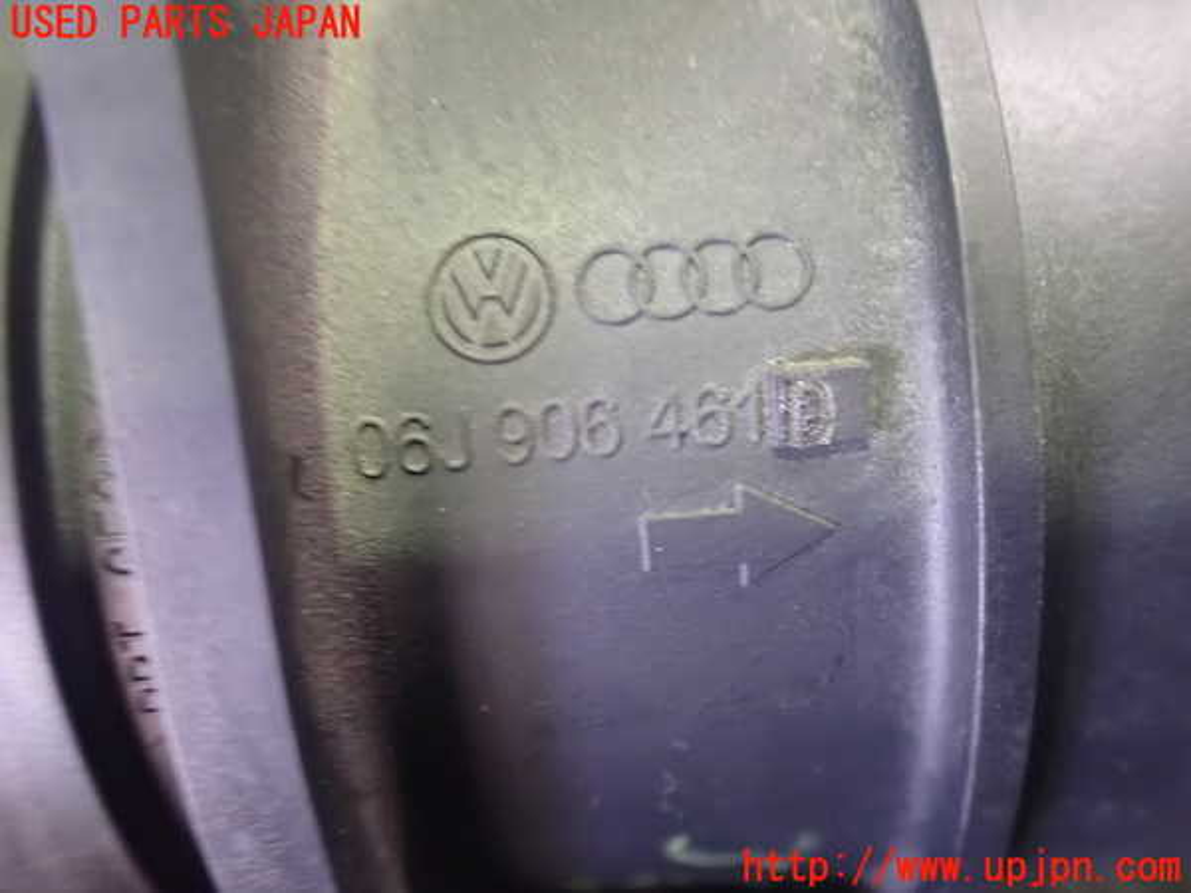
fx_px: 1032
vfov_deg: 46.8
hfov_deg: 60.0
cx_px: 596
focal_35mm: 30
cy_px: 446
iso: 1600
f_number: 2.3
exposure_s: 1/25
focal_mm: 5.4
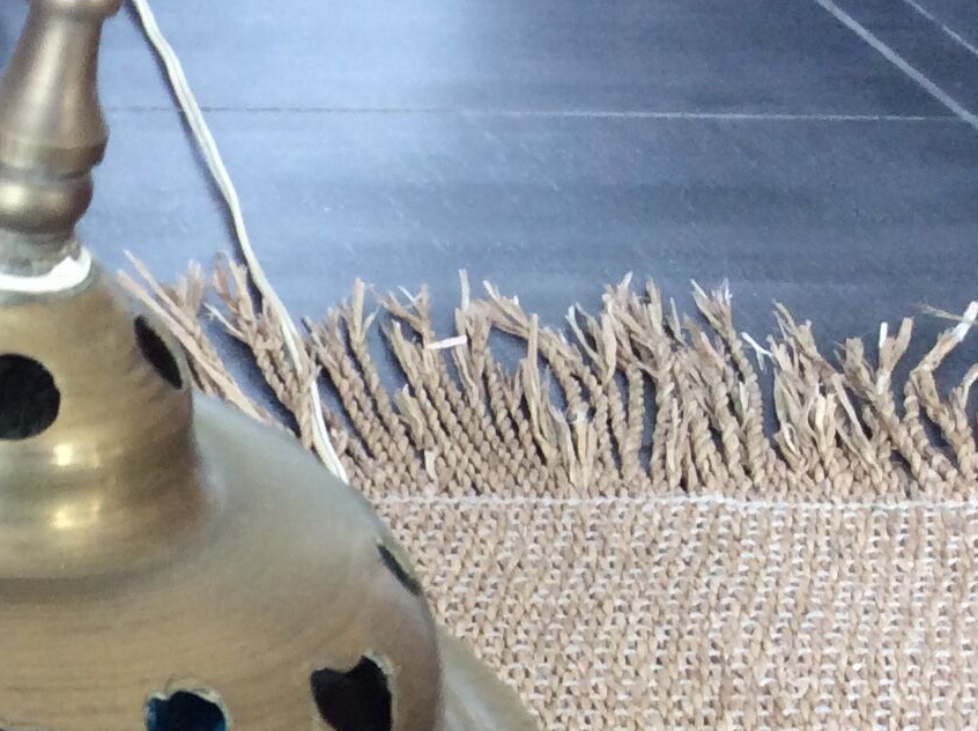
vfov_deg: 14.5
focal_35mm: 98
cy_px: 935
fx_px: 2765
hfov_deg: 17.9
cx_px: -497
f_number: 2.4
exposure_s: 1/25
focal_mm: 3.3
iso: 64
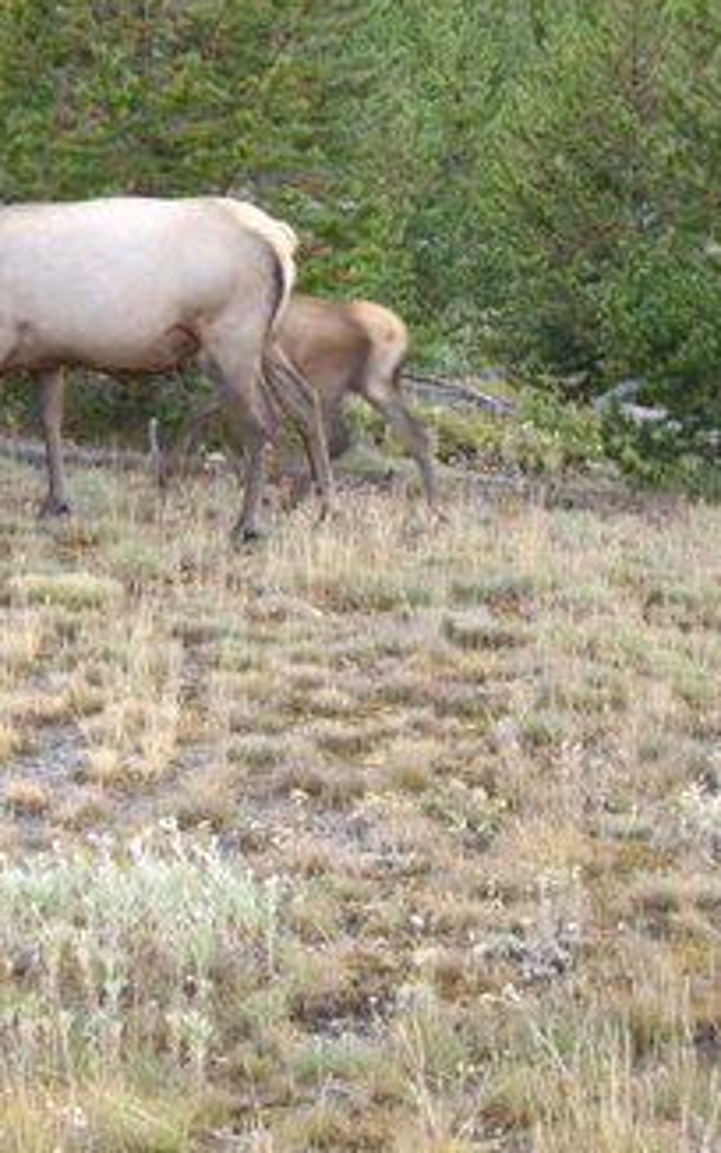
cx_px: 311
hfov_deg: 16.5
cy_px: 417
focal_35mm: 79
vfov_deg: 26.0
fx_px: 2482
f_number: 2.7
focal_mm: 6.2
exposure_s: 1/50
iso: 200
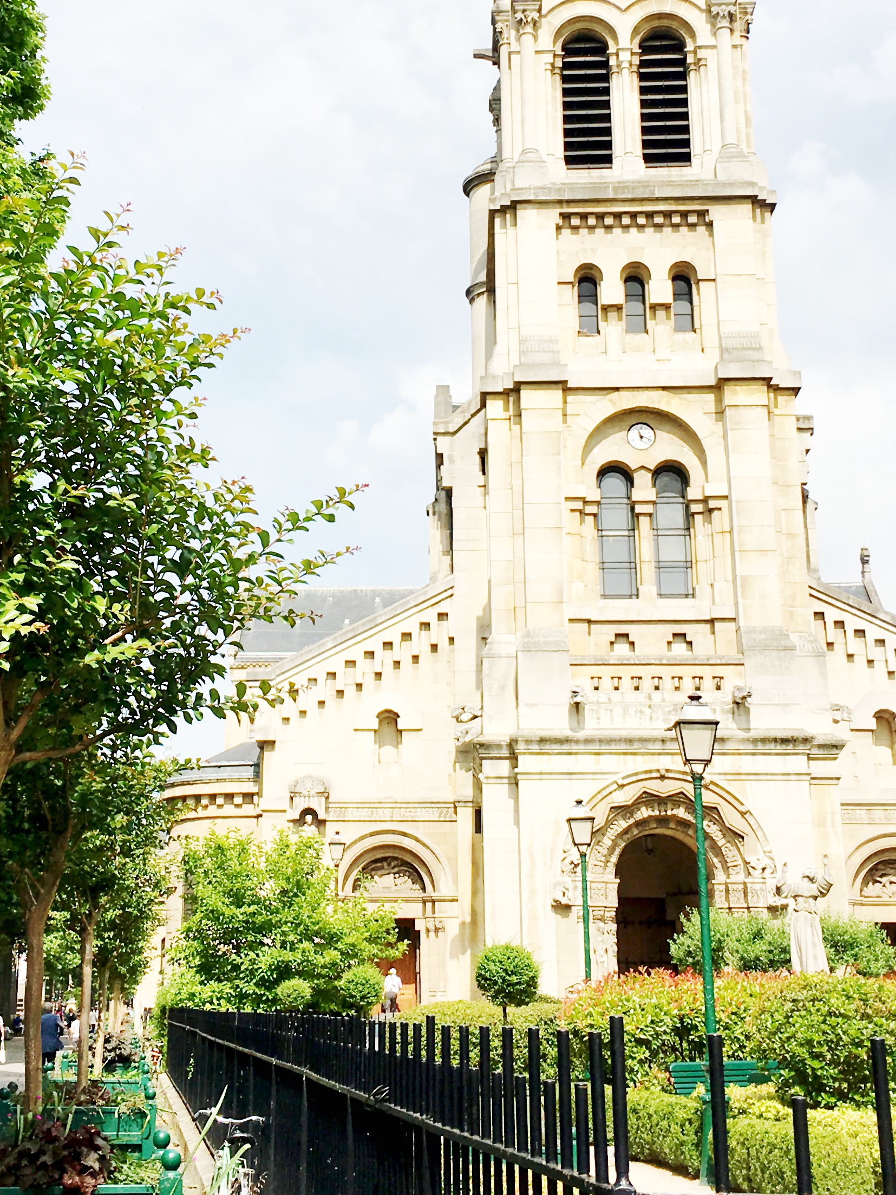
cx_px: 345
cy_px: 415
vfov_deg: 35.9
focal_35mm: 53
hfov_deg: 27.5
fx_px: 1829
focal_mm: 4.15
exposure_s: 1/1972
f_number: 2.2
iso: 25
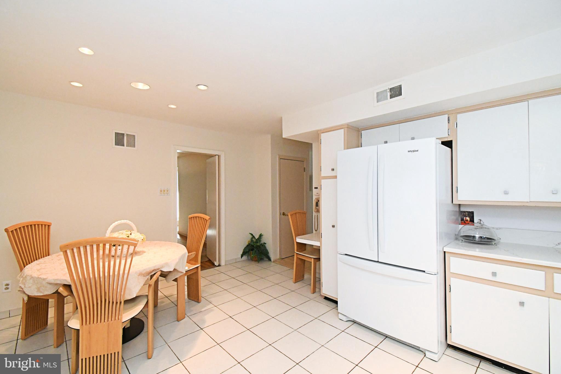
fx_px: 234
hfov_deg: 100.4
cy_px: 187
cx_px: 280
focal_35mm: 15
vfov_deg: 77.3
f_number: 7.1
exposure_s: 1/250
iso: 3200
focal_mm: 10
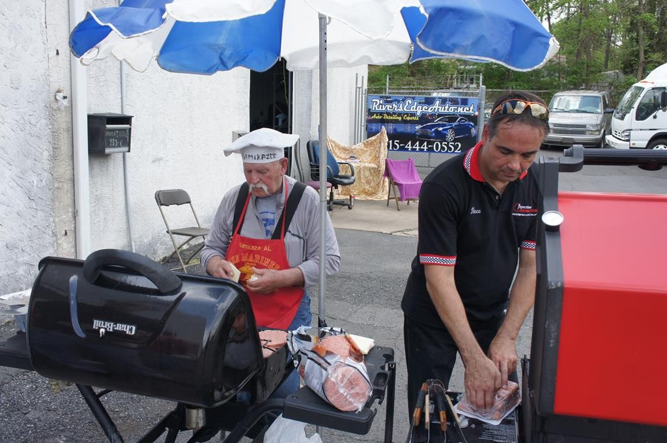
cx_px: 334
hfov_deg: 57.3
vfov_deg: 39.9
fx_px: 611
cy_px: 222
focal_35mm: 33
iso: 200
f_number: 7.1
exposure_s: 1/160
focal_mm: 22
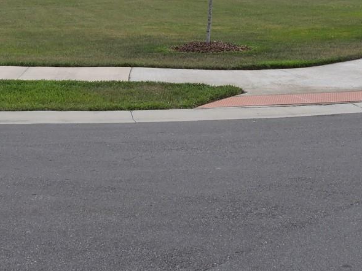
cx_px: 183
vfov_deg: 15.0
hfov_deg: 20.6
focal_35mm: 95
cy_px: -55
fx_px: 994
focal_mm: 6.3
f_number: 3.8
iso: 100
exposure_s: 1/800
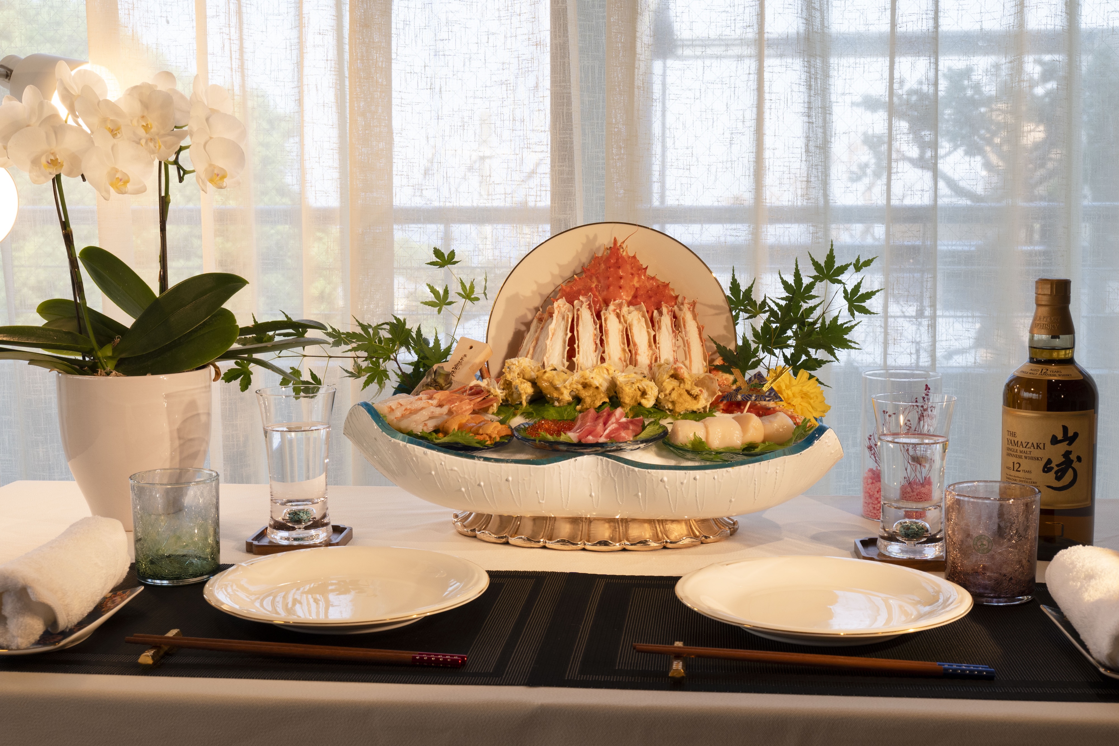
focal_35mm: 45
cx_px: 560
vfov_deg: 29.9
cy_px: 373
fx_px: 1399
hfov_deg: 43.6
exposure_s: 1/60
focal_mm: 45
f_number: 13
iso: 800
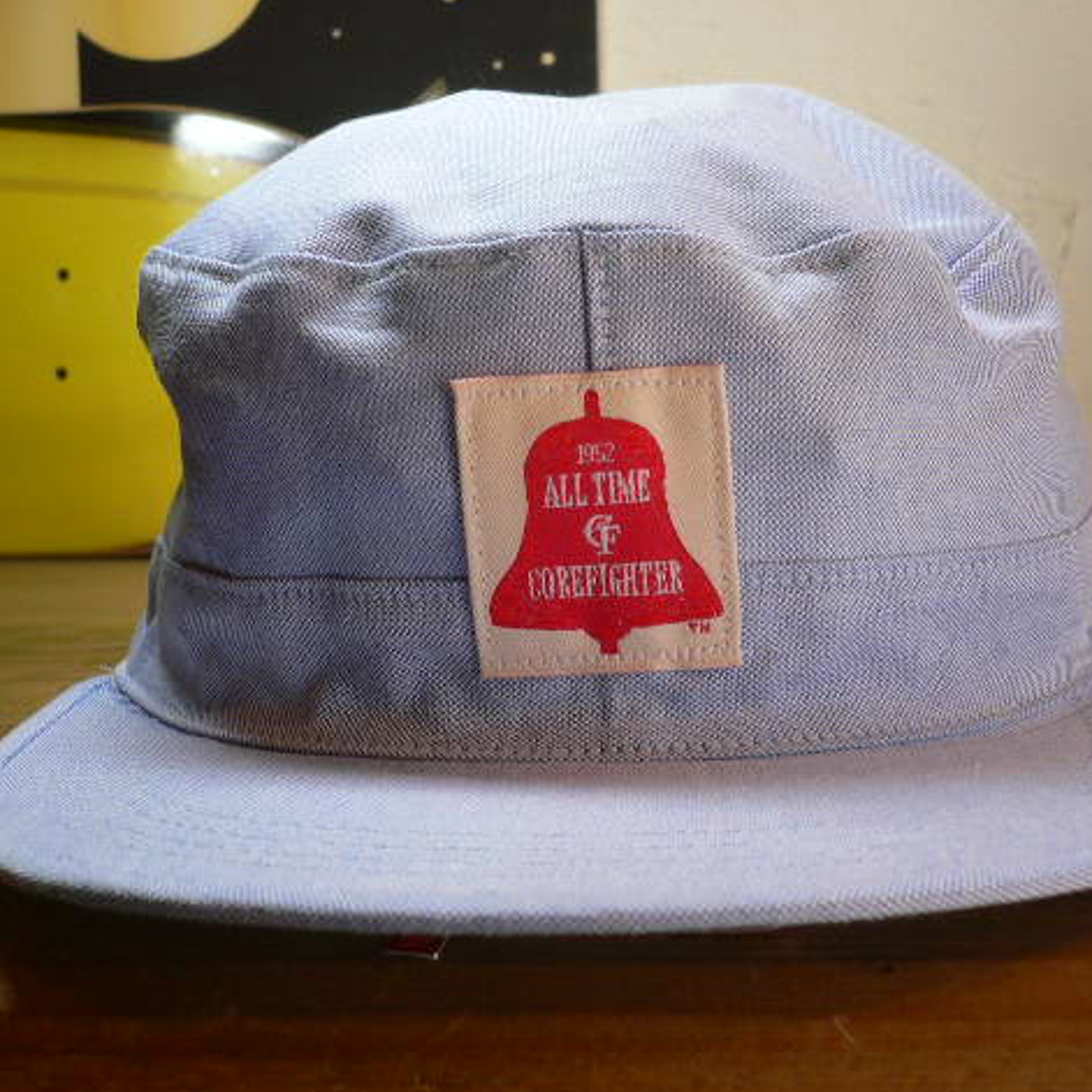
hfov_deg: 40.0
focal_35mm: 42
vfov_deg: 40.0
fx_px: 1499
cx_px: 594
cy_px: 552
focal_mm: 5.8
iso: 100
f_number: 2.8
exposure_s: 1/60
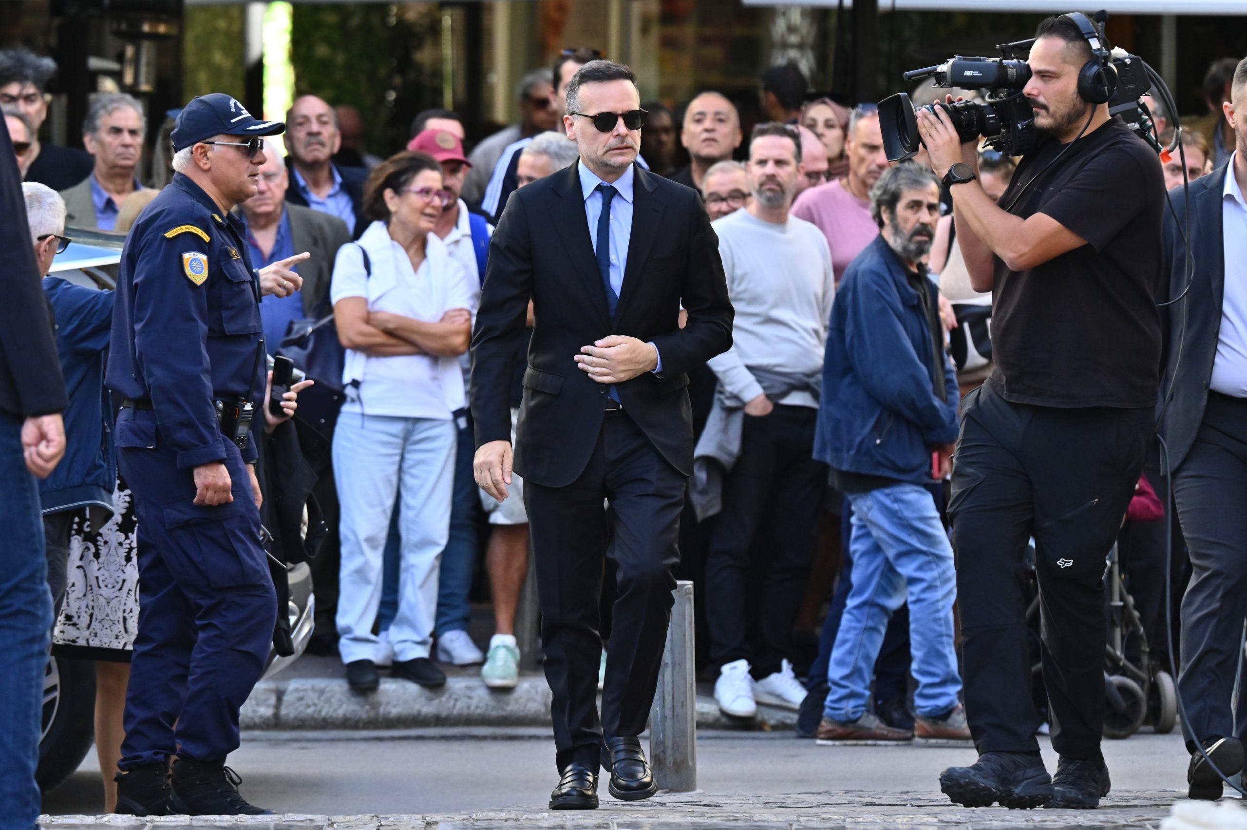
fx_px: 11076
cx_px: 624
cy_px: 415
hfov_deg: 6.4
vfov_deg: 4.3
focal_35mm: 320
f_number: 7.1
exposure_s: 1/1000
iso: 2500
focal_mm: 320
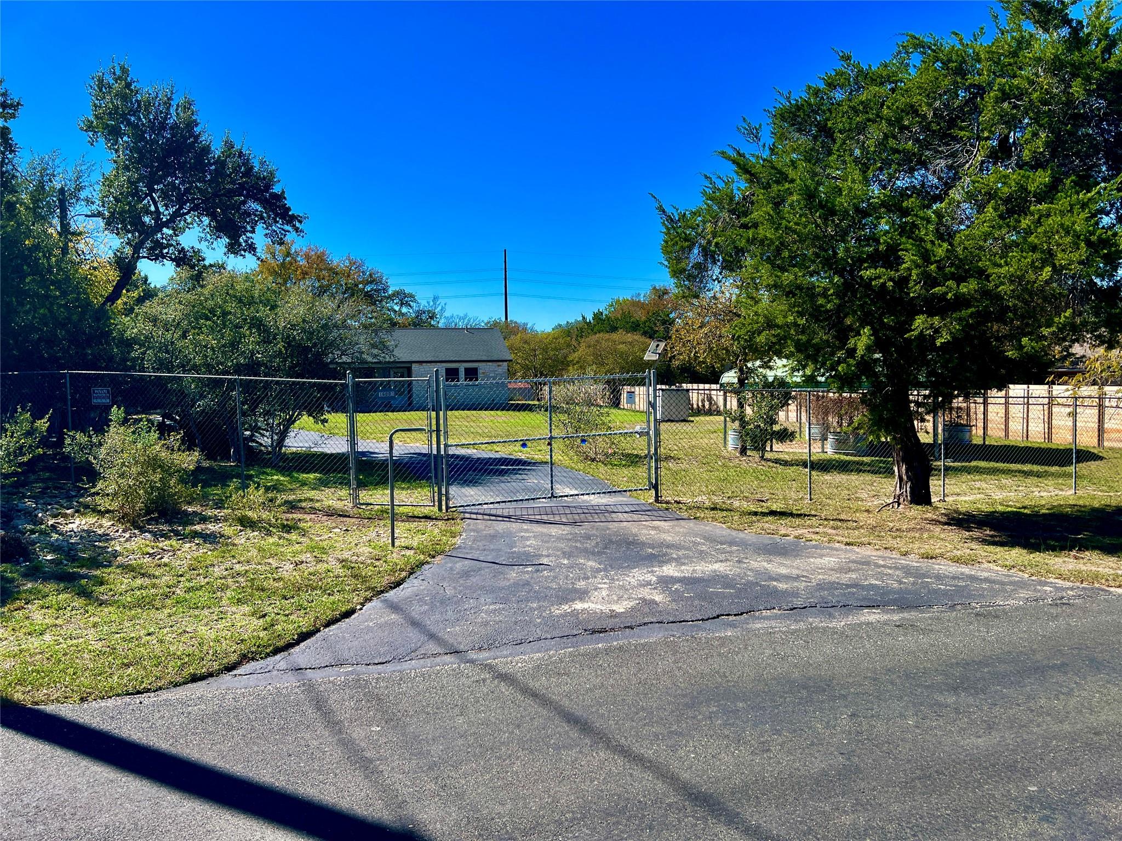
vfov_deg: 53.1
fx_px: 843
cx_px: 561
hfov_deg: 67.3
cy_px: 420
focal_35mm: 26
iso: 50
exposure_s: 1/3165
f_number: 1.5
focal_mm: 5.7
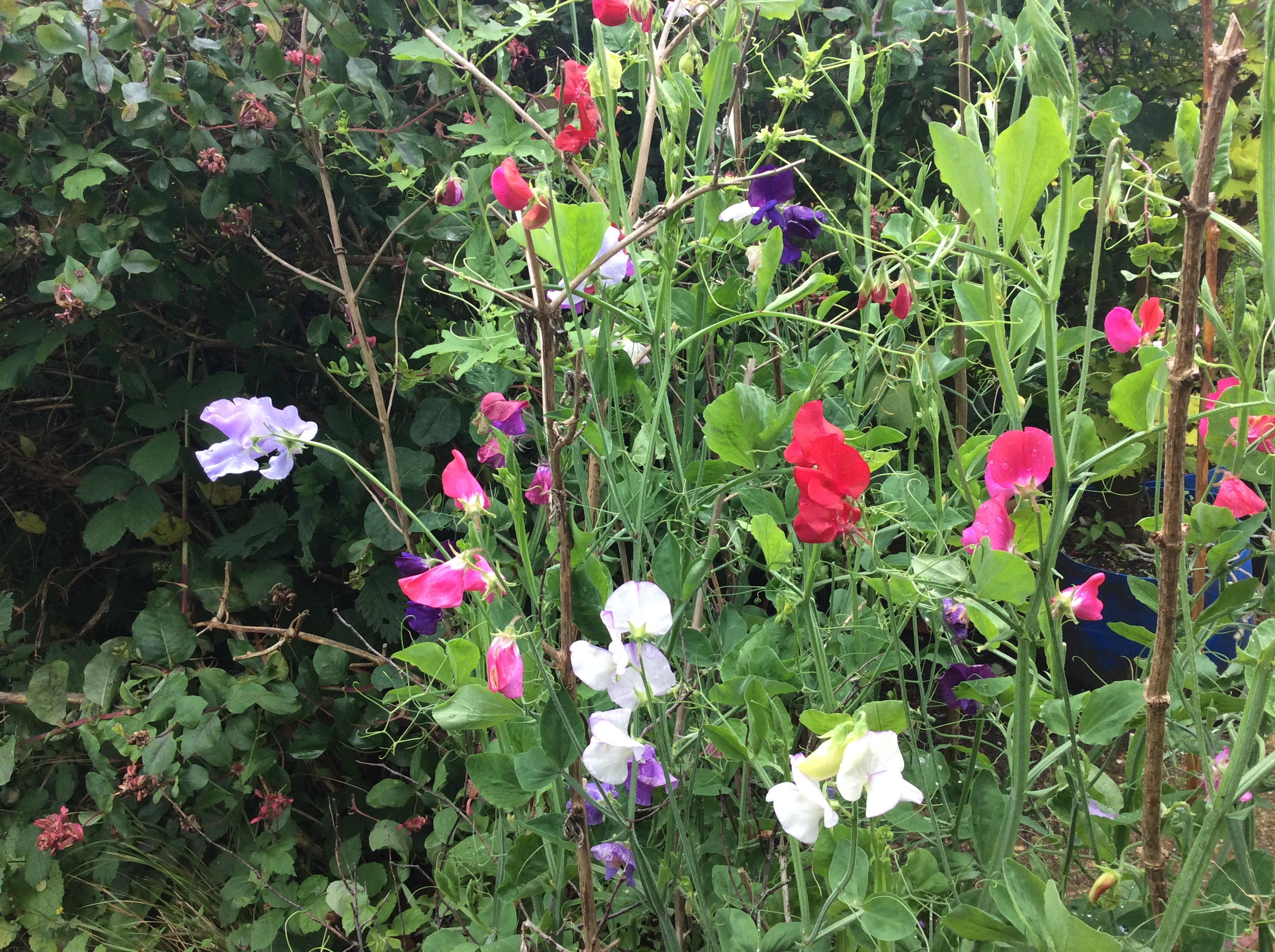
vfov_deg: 44.1
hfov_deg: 56.9
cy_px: 476
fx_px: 1177
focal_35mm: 32
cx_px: 638
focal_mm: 3.3
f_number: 2.4
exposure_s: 1/344
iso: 32
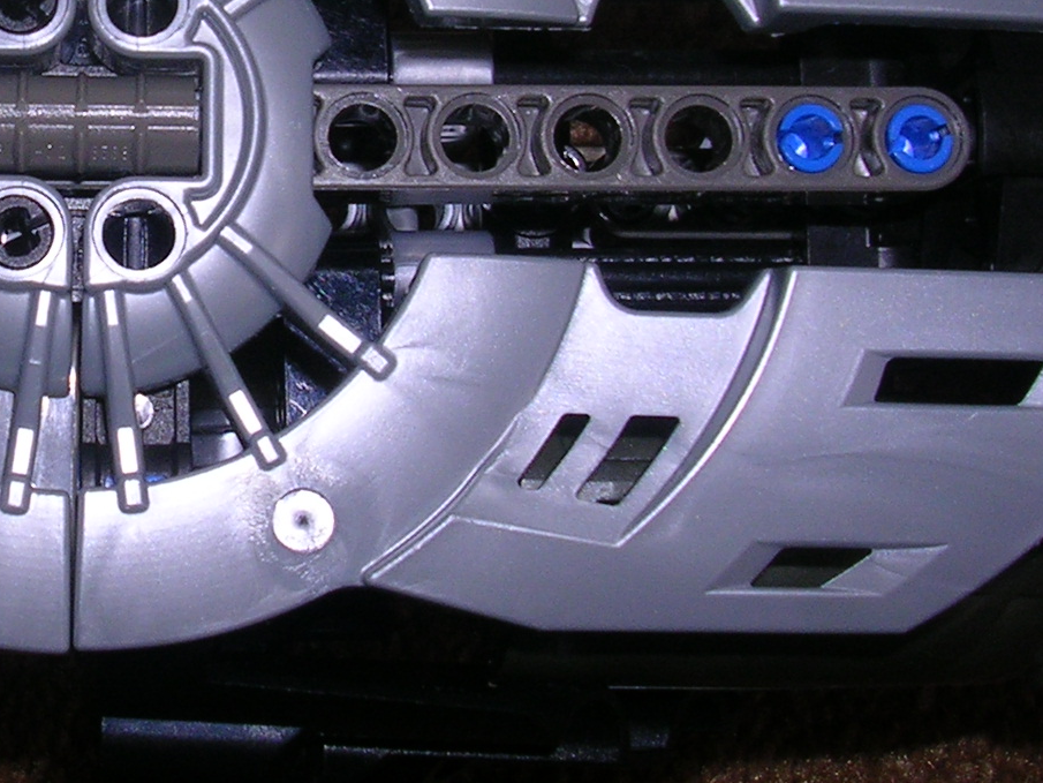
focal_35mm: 86
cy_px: 128
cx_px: 107
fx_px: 2592
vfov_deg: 17.0
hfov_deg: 22.2
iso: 50
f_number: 5.6
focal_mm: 5.8
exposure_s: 1/60.1
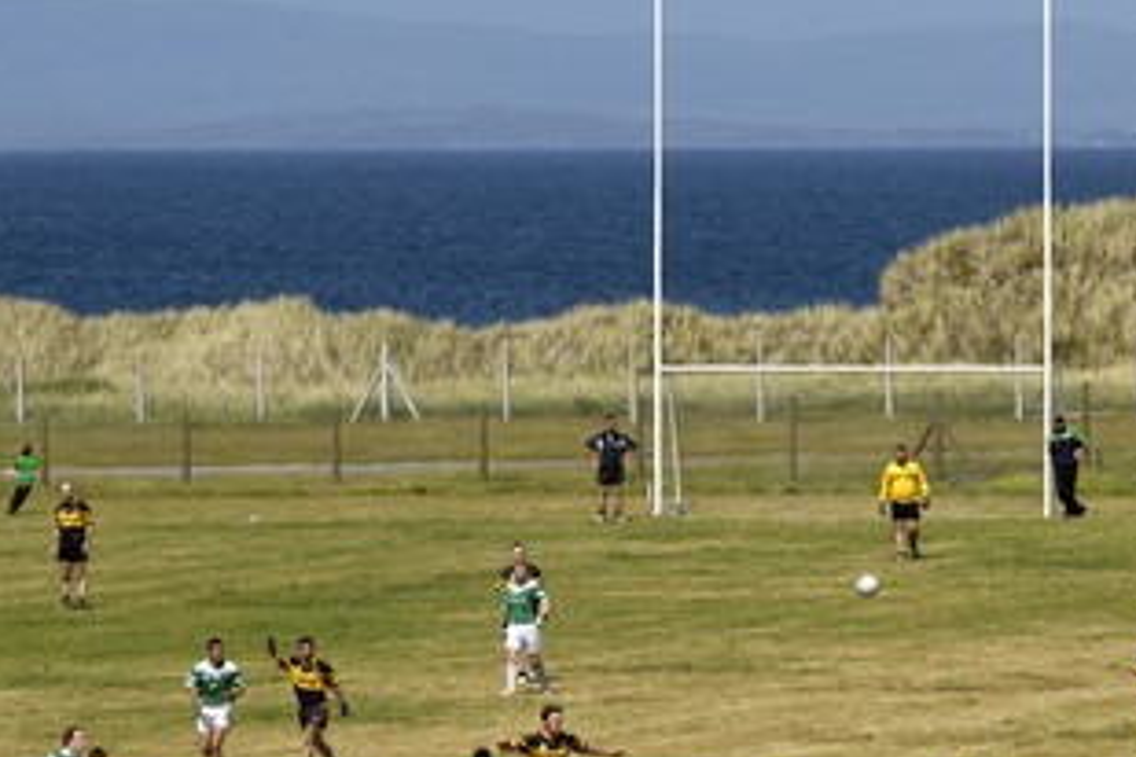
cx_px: 699
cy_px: 437
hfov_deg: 5.6
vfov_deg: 3.7
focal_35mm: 367
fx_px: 11580
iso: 100
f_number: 6
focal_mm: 180
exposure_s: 1/800
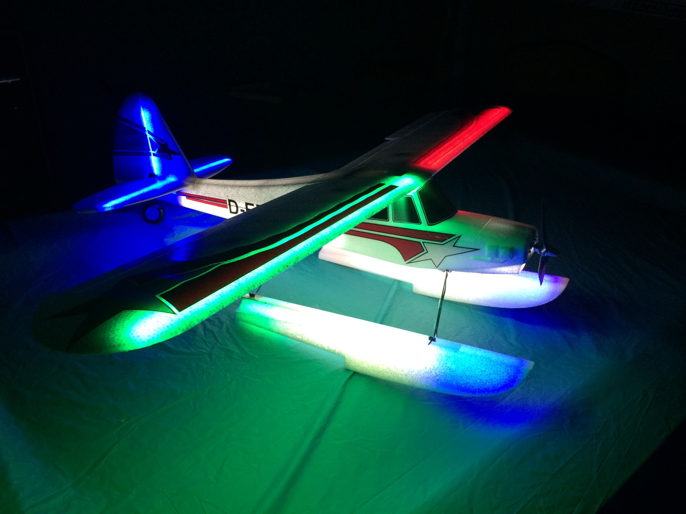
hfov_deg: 60.0
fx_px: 595
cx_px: 343
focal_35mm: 30
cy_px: 257
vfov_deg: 46.8
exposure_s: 1/30
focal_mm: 4.12
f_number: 2.2
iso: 160
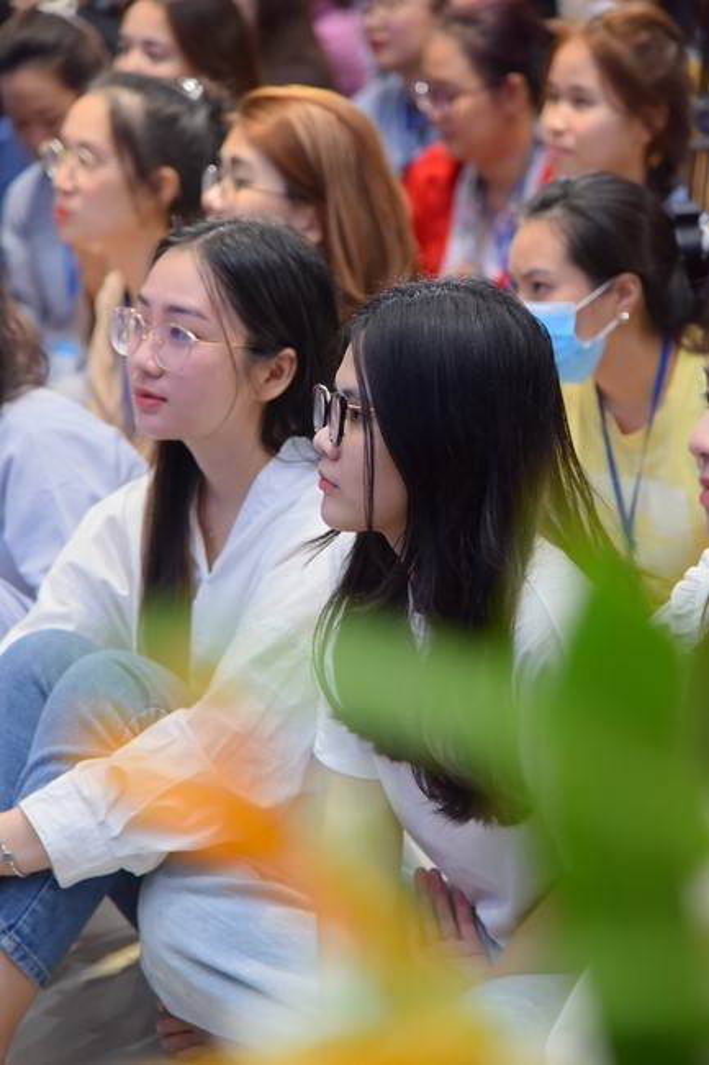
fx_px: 3547
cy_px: 532
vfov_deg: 17.1
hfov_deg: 11.4
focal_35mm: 120
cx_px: 354
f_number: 4.5
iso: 1250
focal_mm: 120
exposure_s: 1/125
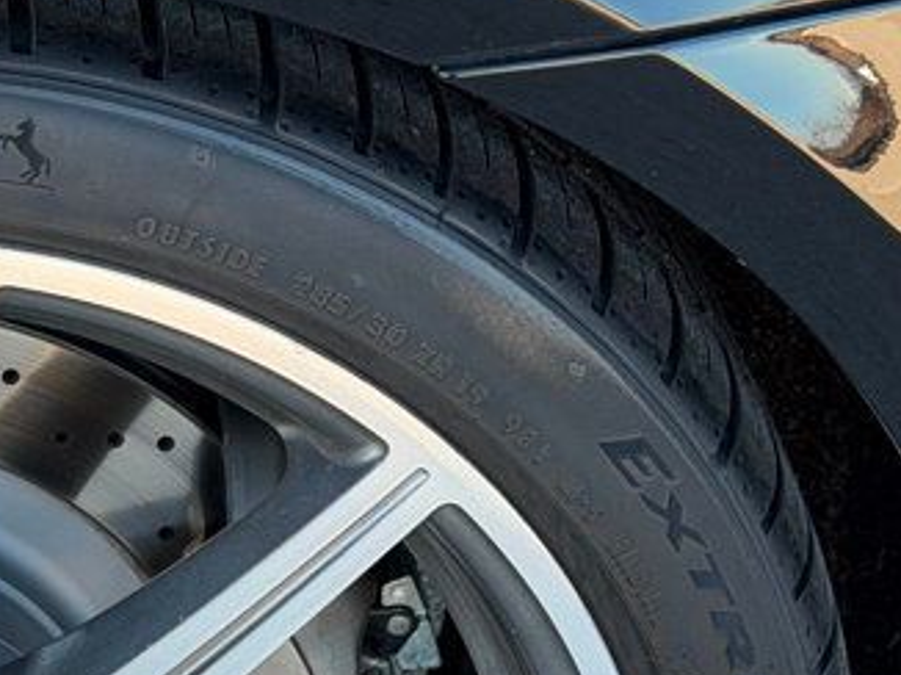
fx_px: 3927
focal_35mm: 151
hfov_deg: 12.7
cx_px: -202
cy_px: 755
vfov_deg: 9.7
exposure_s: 1/418
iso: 64
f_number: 1.78
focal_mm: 6.76
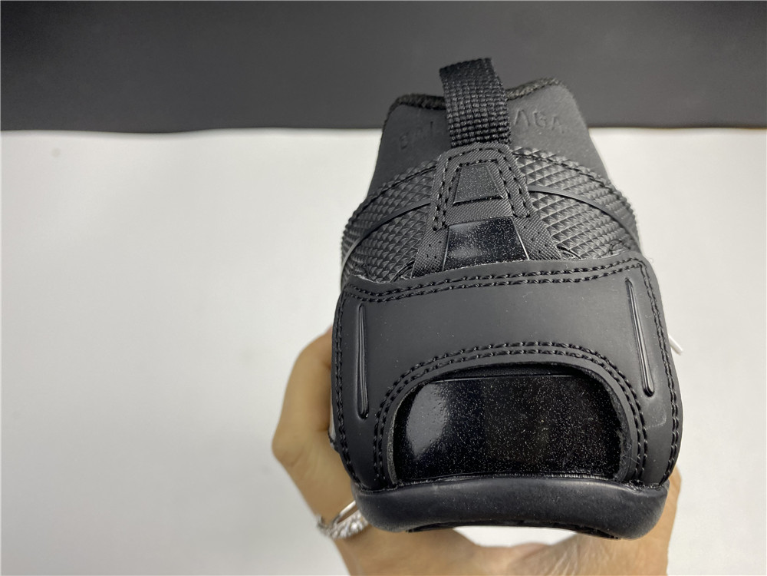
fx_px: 576
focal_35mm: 26
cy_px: 288
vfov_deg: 53.1
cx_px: 384
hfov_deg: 67.3
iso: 80
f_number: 1.8
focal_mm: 4.25
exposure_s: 1/121
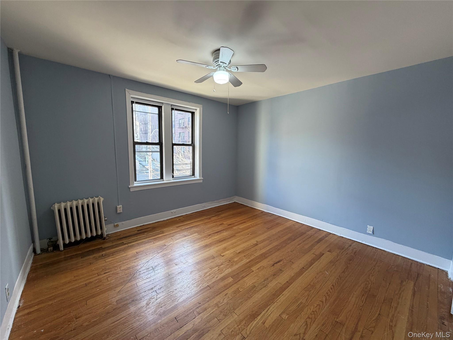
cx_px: 226
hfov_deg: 102.1
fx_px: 183
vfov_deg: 85.7
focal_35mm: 14
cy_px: 170
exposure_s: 1/60
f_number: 2.2
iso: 160
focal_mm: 2.22
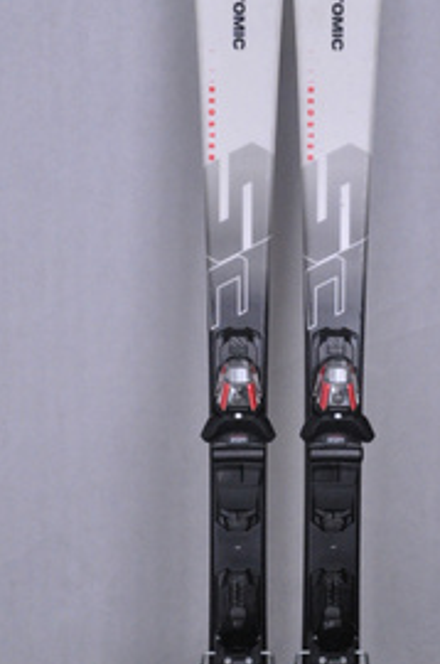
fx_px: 1288
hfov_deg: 19.3
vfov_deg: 28.7
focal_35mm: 70
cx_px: 281
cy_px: 428
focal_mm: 28
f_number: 9.5
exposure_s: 1/125
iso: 3200
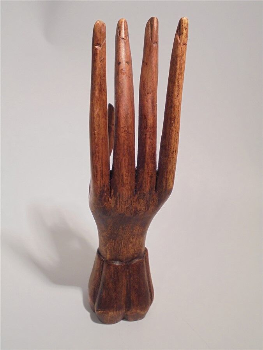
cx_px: 132
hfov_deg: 41.8
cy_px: 175
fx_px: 344
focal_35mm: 34
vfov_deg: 54.0
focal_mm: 6.1
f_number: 4
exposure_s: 1/30
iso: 200
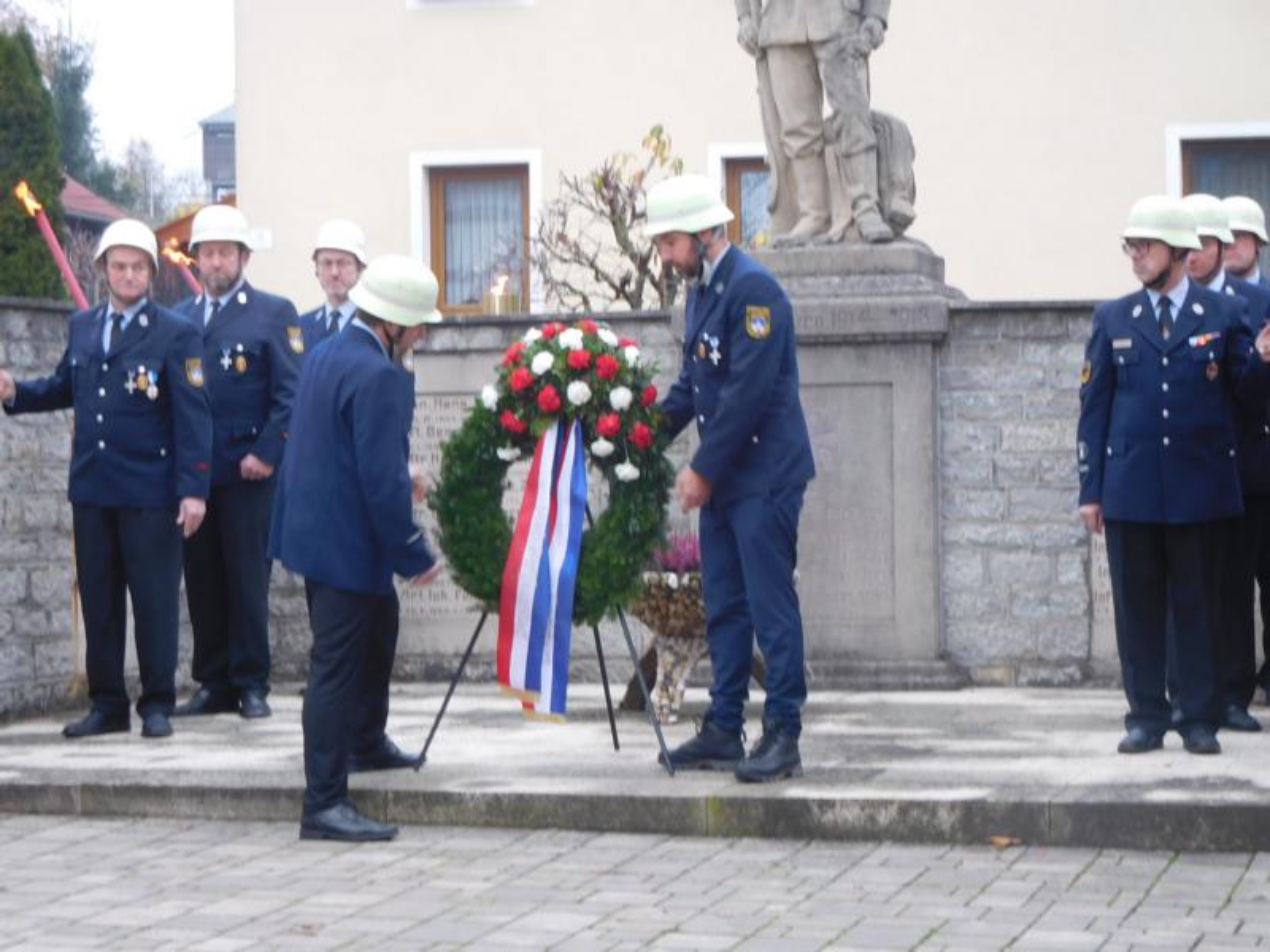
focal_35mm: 90
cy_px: 476
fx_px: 3302
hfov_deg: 21.8
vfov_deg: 16.4
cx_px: 635
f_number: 4.7
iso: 125
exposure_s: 1/40
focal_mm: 16.1
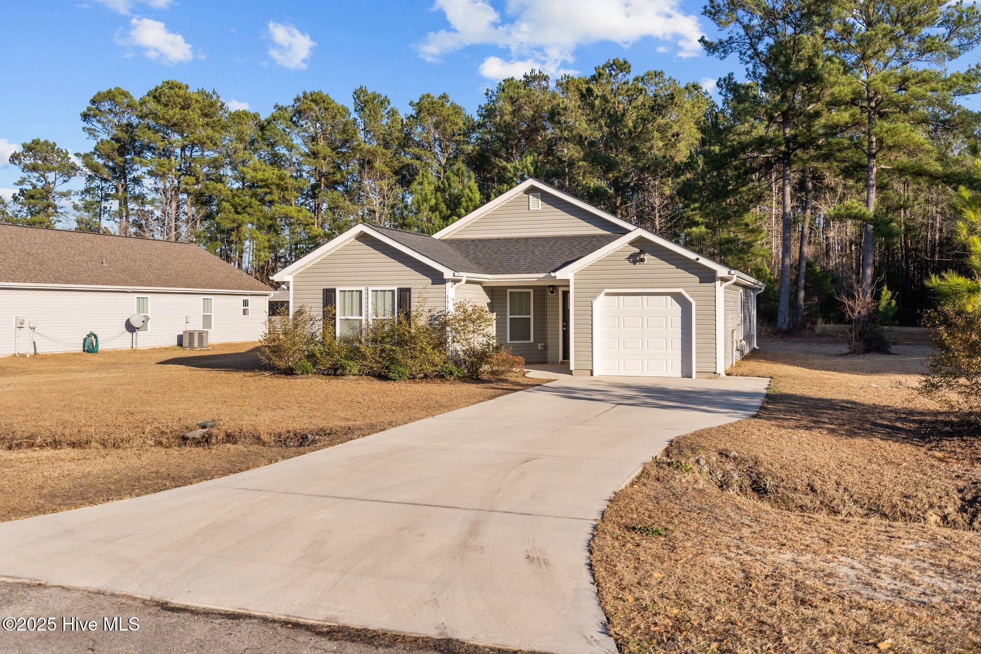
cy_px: 327
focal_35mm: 31
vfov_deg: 42.3
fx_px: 845
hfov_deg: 60.3
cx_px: 490
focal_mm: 31
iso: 250
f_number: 4
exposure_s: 1/2000
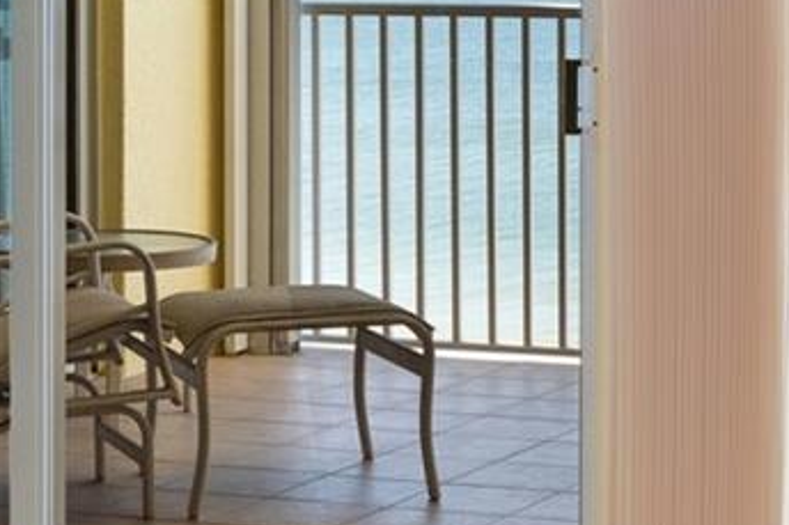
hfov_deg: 15.0
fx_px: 2957
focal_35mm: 135
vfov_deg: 9.9
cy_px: -163
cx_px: 761
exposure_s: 1/3
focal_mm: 29
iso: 250
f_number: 9
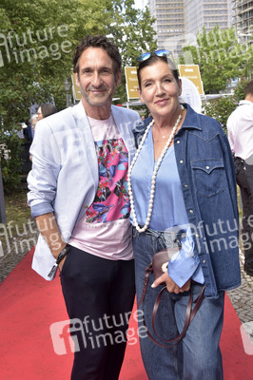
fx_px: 359
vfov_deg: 55.8
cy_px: 190
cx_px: 126
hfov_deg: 38.8
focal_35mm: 34
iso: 400
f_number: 8
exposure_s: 1/250
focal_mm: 34
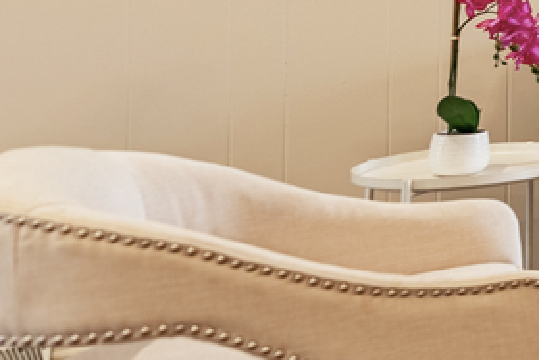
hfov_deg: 13.2
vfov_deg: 16.0
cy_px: -100
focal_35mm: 81
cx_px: 1444
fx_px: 1213
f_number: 6.3
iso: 100
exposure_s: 1/160
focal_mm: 14
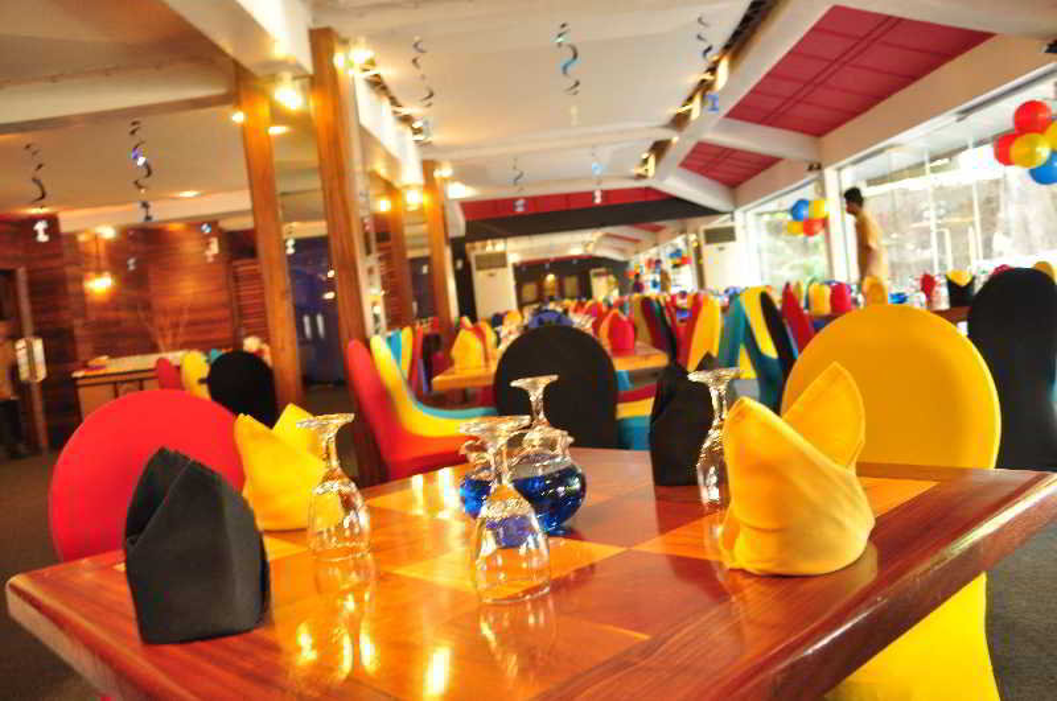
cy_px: 350
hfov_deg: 59.6
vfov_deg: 41.6
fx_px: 924
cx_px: 528
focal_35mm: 32
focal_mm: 21
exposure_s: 1/13
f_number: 5
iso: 500
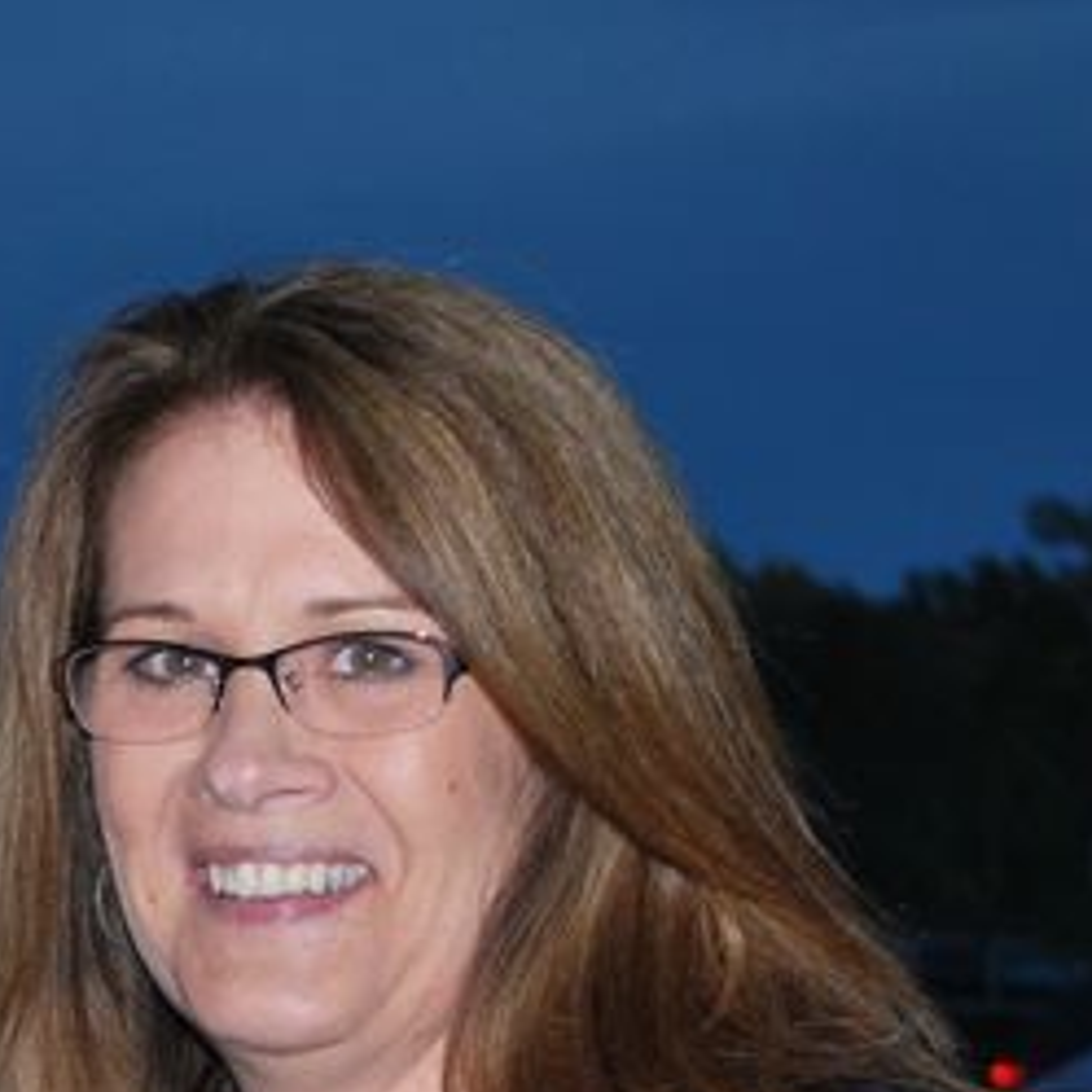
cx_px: -75
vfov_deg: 11.6
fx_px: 5282
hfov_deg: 11.6
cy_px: 1210
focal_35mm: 148
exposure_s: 1/60
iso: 200
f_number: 4.8
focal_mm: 32
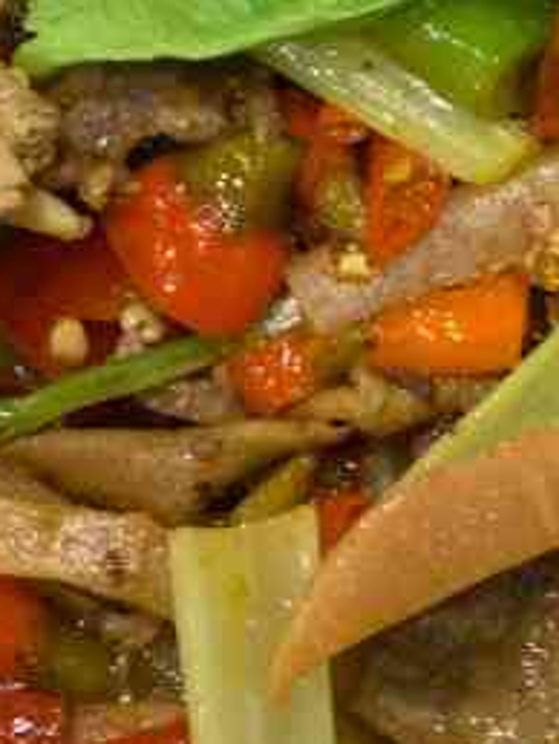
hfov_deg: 15.6
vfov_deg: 20.5
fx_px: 2021
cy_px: 97
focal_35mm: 94
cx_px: 470
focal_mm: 4.25
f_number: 1.8
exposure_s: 1/33
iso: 400
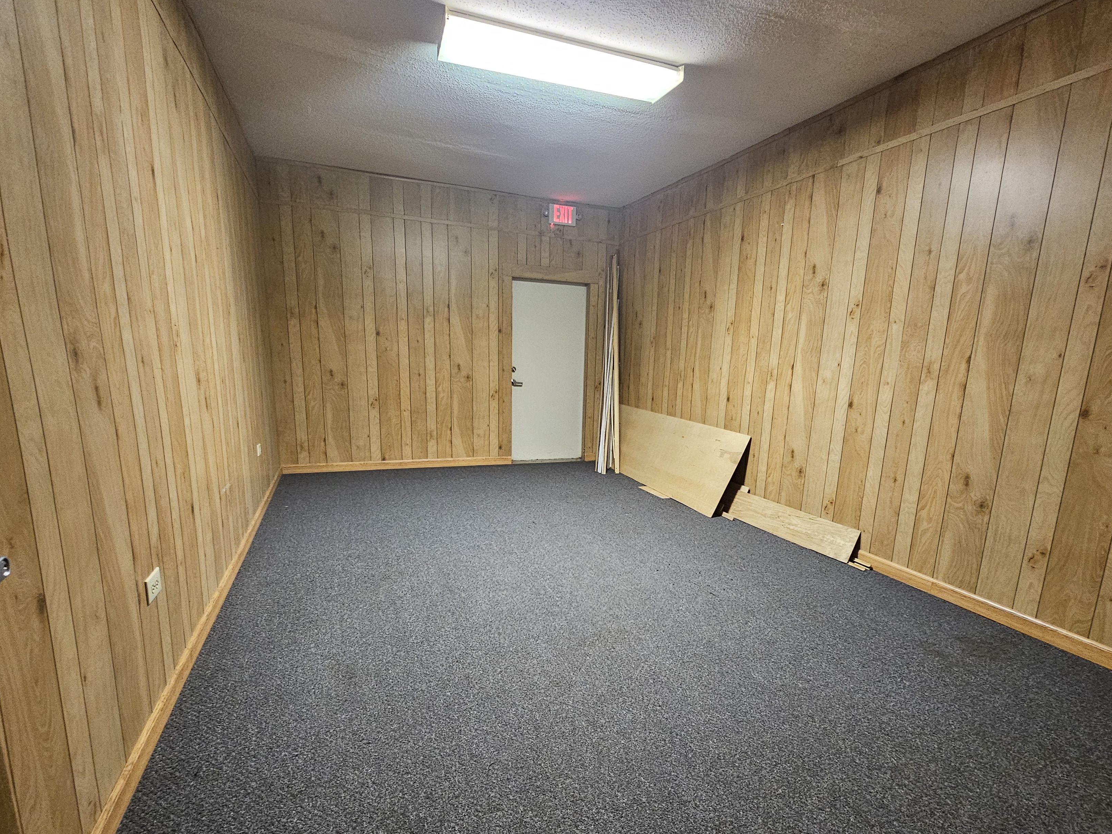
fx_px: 514
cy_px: 477
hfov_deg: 94.5
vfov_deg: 77.7
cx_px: 573
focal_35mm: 16
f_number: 2.2
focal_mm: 2.2
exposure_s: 1/30
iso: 500
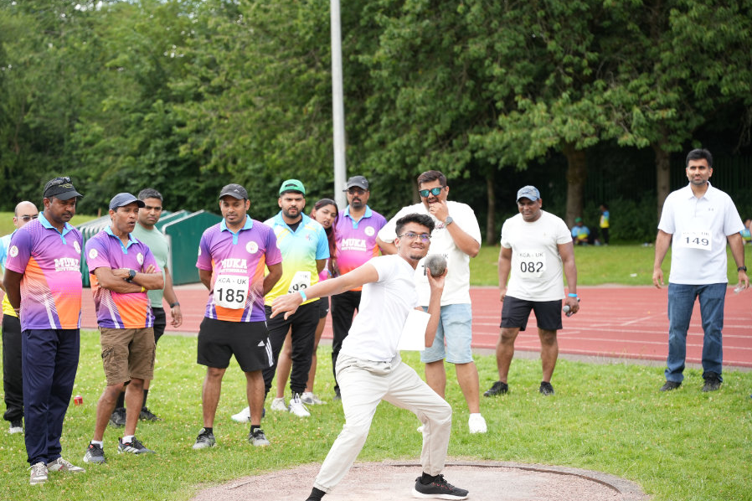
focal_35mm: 74
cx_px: 341
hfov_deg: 27.3
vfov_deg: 18.4
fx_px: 1548
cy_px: 276
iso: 250
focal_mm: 65.1
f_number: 2.8
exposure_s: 1/800
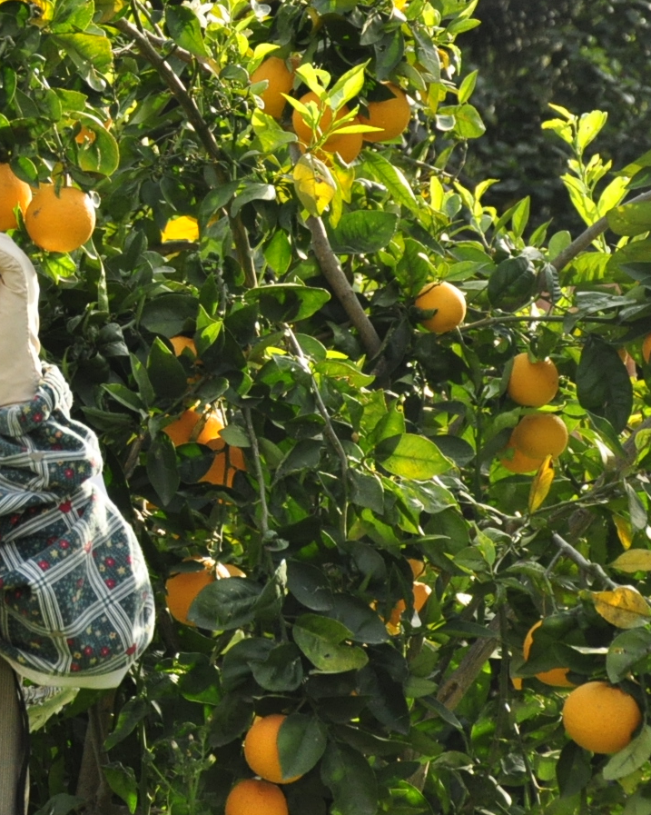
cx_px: -244
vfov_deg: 9.9
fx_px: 4699
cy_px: 323
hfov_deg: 7.8
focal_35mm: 195
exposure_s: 1/1250
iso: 1250
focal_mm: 58
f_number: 5
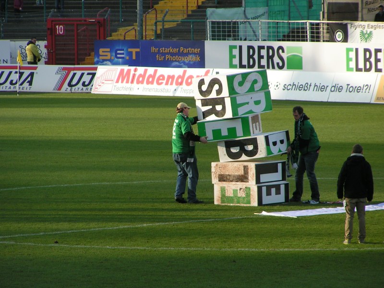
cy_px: 144
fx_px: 3772
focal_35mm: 340
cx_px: 192
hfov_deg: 5.8
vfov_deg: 4.4
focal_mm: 52
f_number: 4.5
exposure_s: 1/320
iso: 50
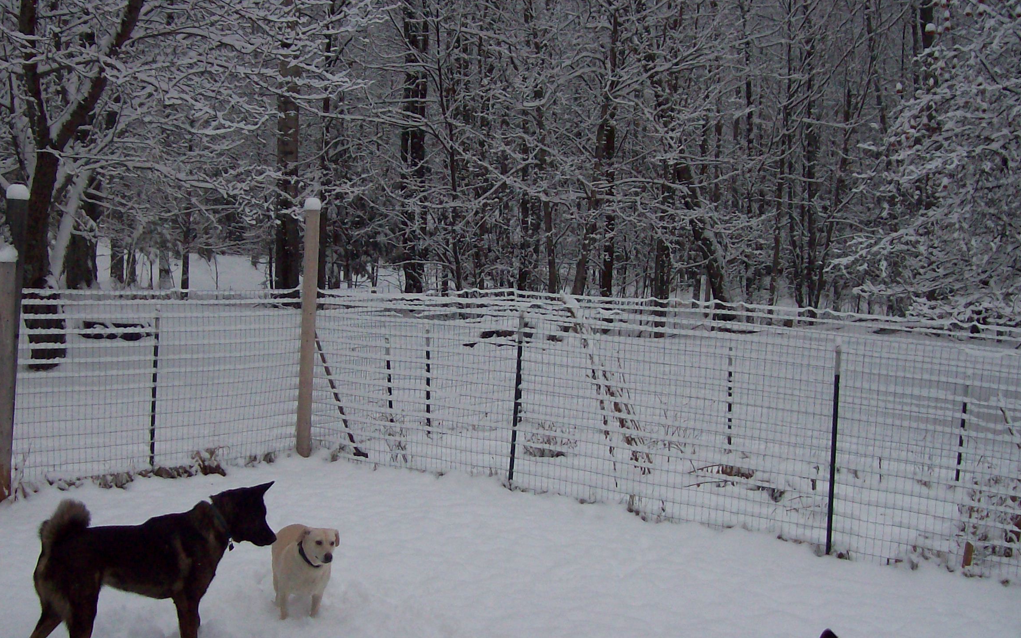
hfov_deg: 42.5
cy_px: 318
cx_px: 429
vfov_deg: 27.4
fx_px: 1308
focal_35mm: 47
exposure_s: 1/217
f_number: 2.7
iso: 80
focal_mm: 6
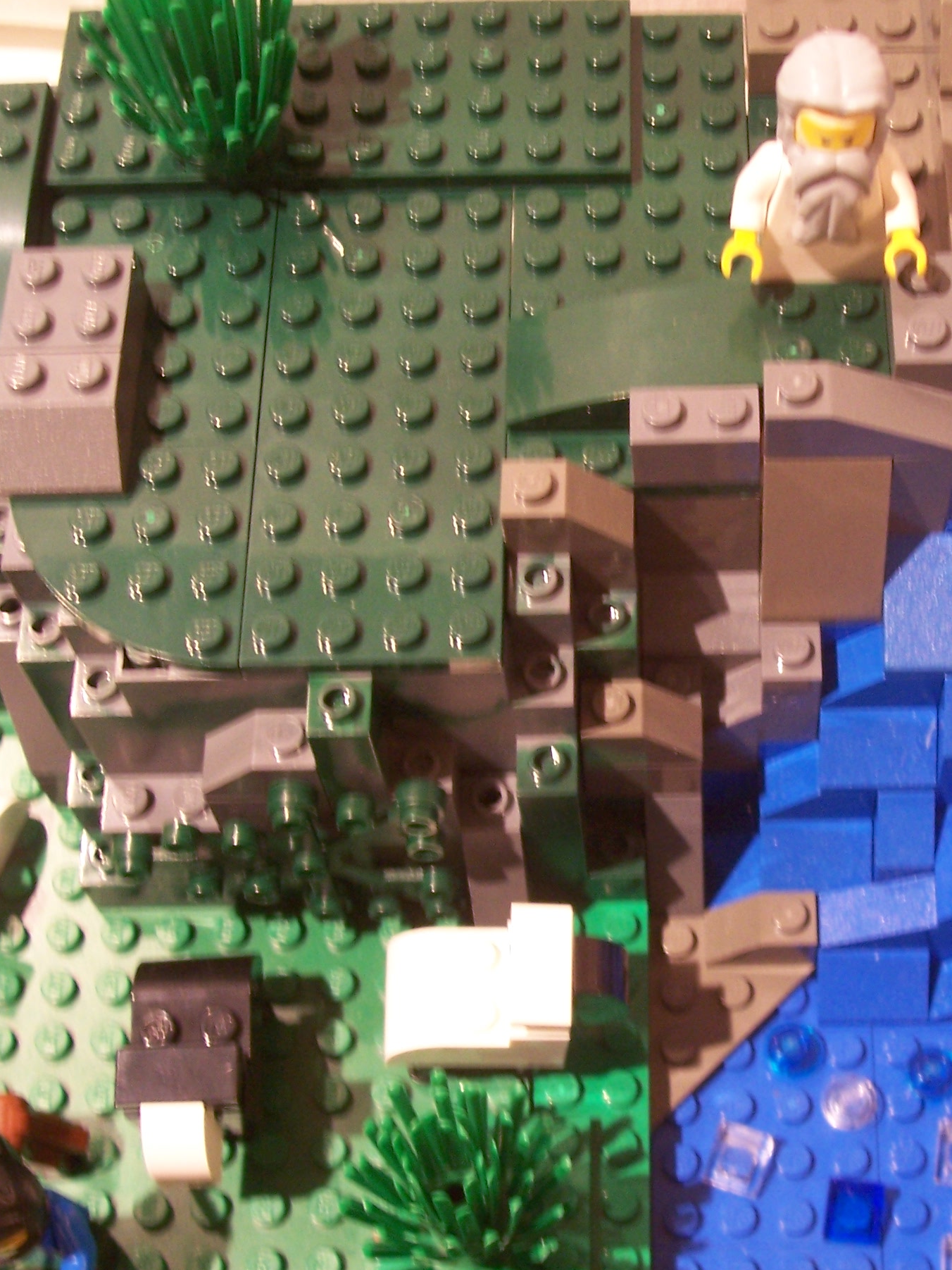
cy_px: 663
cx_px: 710
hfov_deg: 24.2
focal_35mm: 60
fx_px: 2200
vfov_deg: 32.2
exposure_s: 1/8
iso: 160
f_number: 3
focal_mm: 7
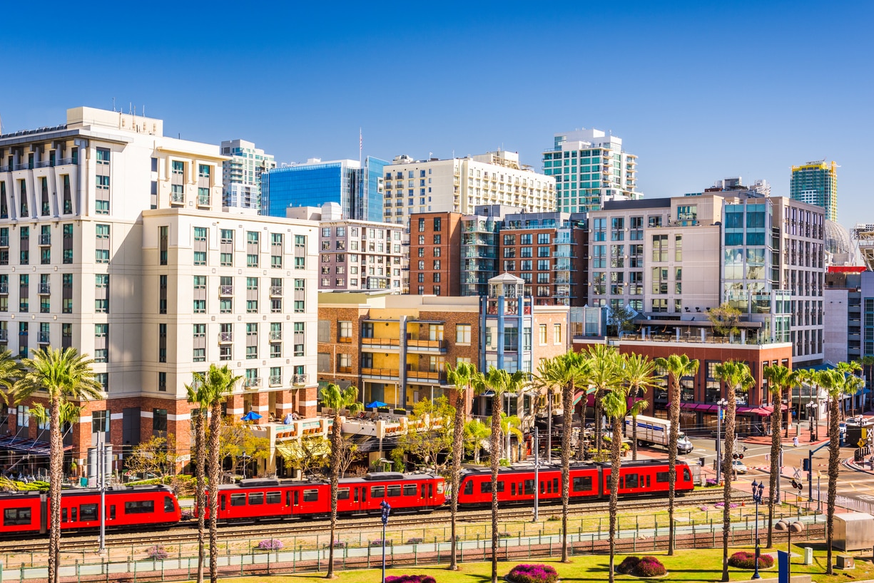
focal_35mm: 43
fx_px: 1044
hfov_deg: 45.4
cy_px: 293
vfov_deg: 31.2
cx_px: 436
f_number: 8
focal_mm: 42
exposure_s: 1/100
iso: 220
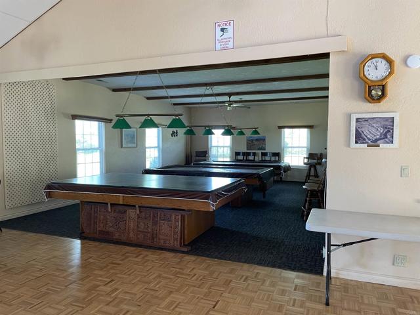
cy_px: 158
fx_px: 315
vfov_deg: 53.1
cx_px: 210
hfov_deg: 67.3
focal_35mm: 26
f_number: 1.6
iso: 160
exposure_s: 1/60
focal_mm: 4.2
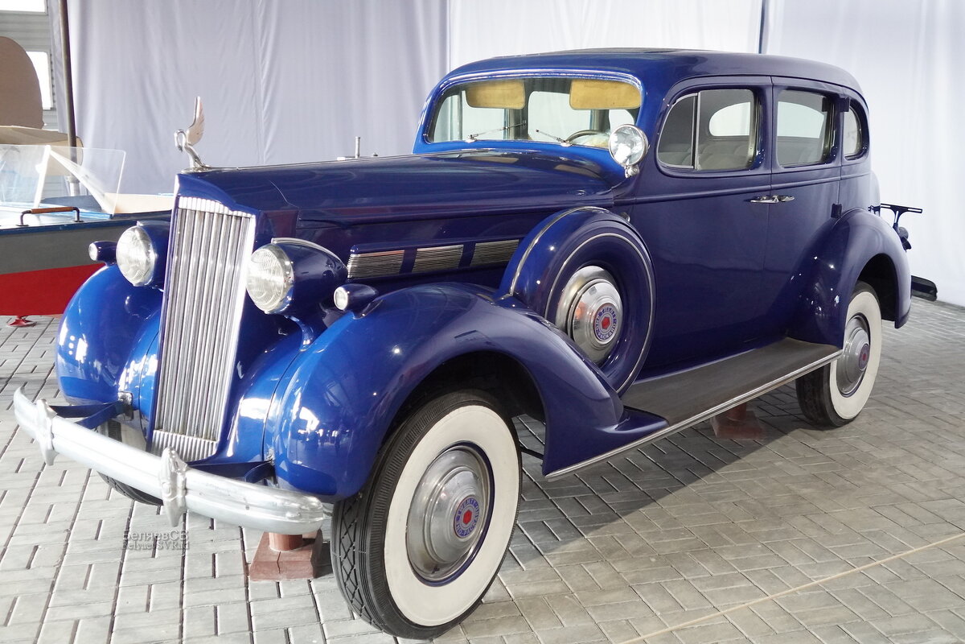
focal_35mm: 36
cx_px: 482
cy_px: 322
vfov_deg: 36.9
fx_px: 965
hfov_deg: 53.1
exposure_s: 1/200
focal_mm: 24
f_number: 4
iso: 12800
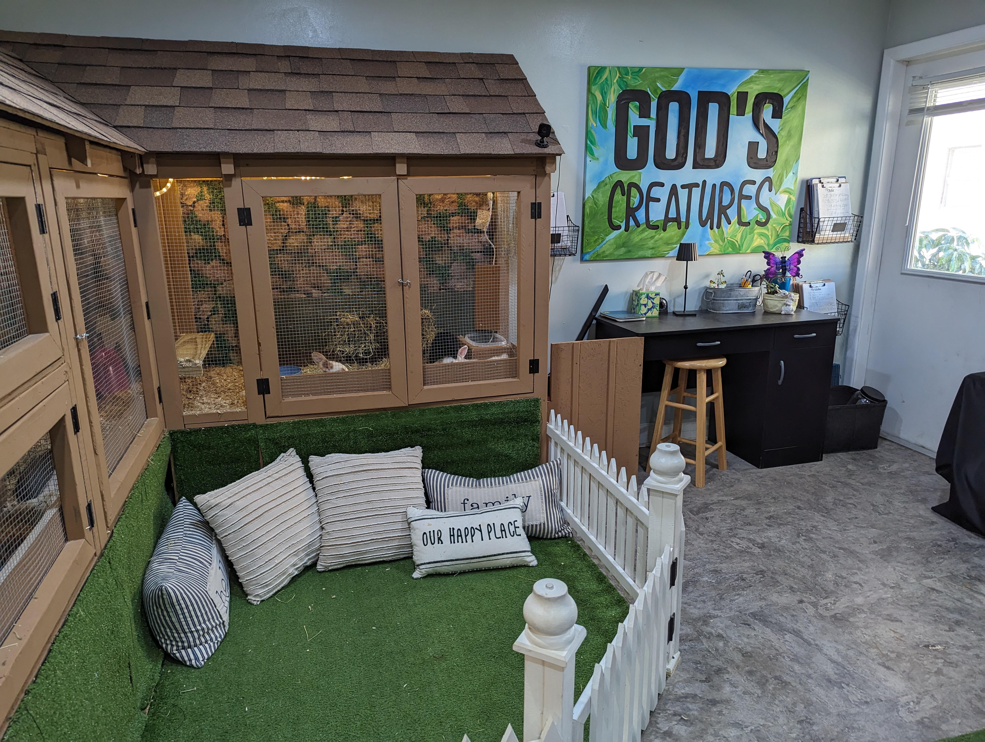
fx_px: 684
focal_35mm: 24
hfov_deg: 71.5
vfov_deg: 56.9
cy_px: 371
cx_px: 492
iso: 173
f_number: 1.85
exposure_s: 1/120
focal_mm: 6.81
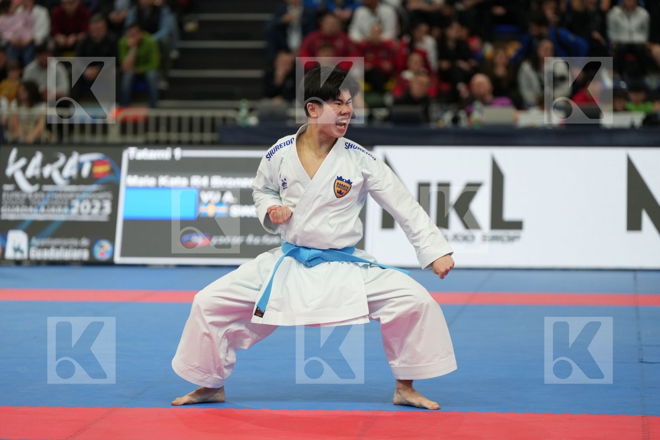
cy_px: 220
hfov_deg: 13.7
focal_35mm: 150
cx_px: 330
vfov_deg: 9.1
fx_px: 2750
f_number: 2.8
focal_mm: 150
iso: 1000
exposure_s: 1/500
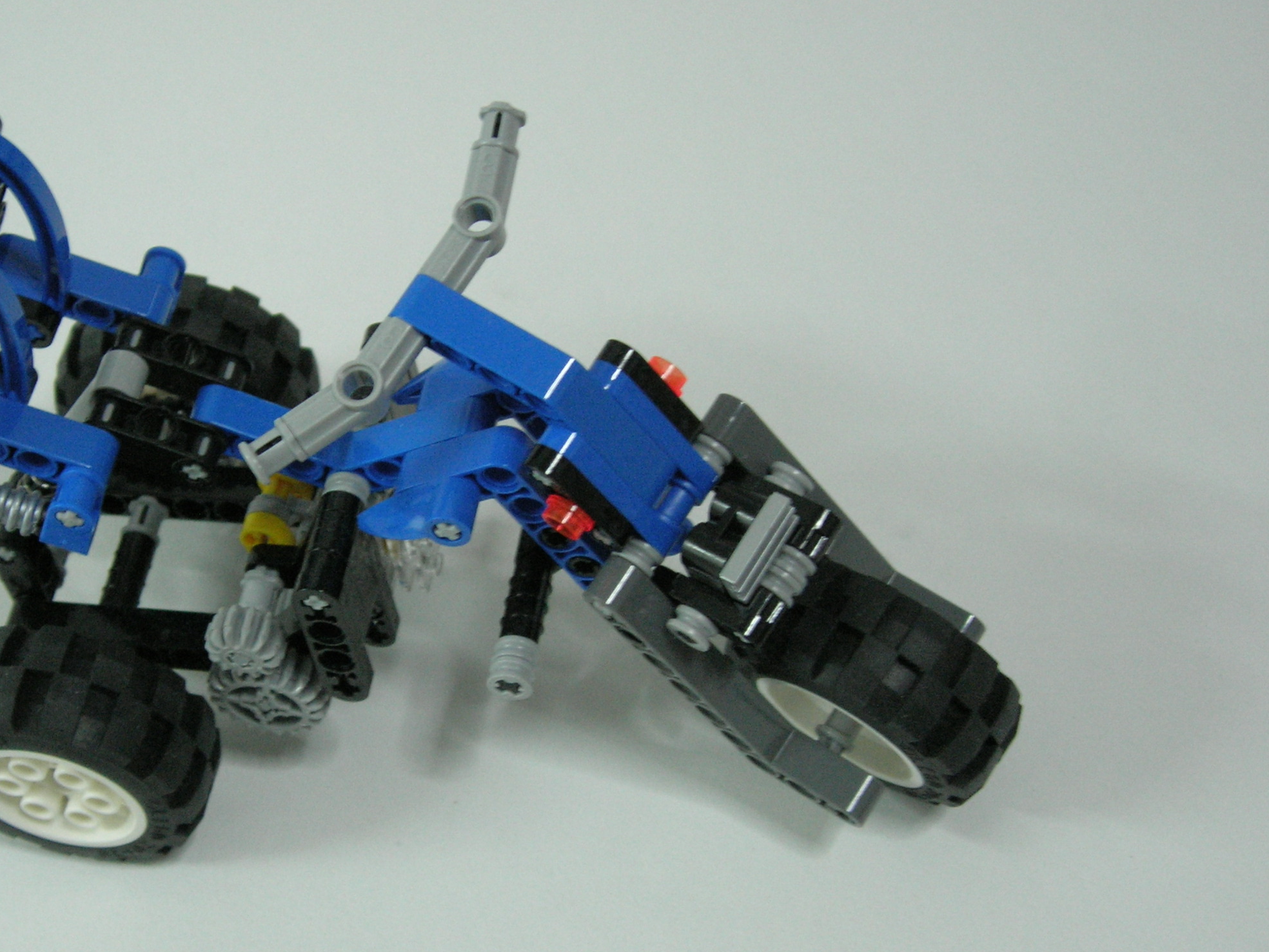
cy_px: 545
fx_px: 1980
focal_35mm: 54
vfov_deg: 27.0
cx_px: 438
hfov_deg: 35.2
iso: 160
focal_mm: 8.5
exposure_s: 1/27
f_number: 2.9
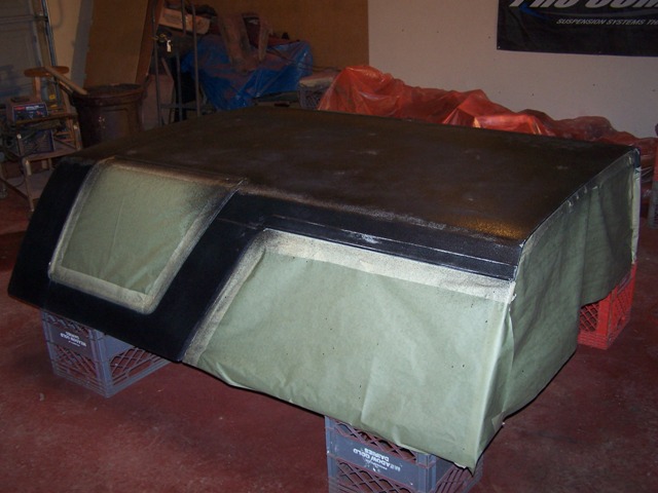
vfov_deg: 37.7
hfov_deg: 49.0
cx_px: 329
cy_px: 246
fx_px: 722
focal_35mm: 38
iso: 140
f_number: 2.8
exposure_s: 1/60
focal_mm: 6.3
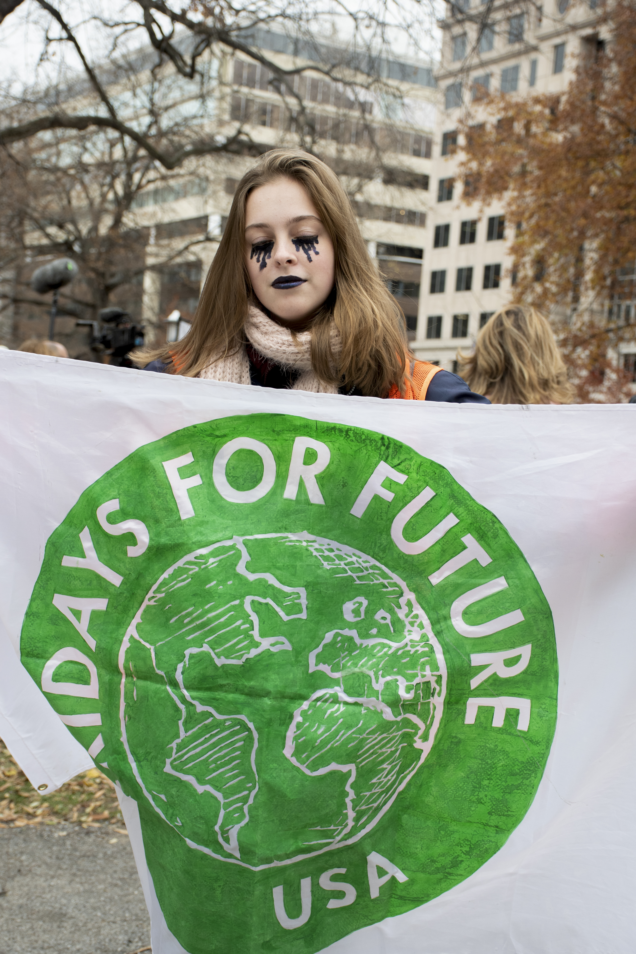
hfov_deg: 22.6
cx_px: 318
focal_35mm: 60
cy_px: 477
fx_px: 1590
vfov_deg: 33.4
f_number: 5.6
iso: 220
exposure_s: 1/250
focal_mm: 40
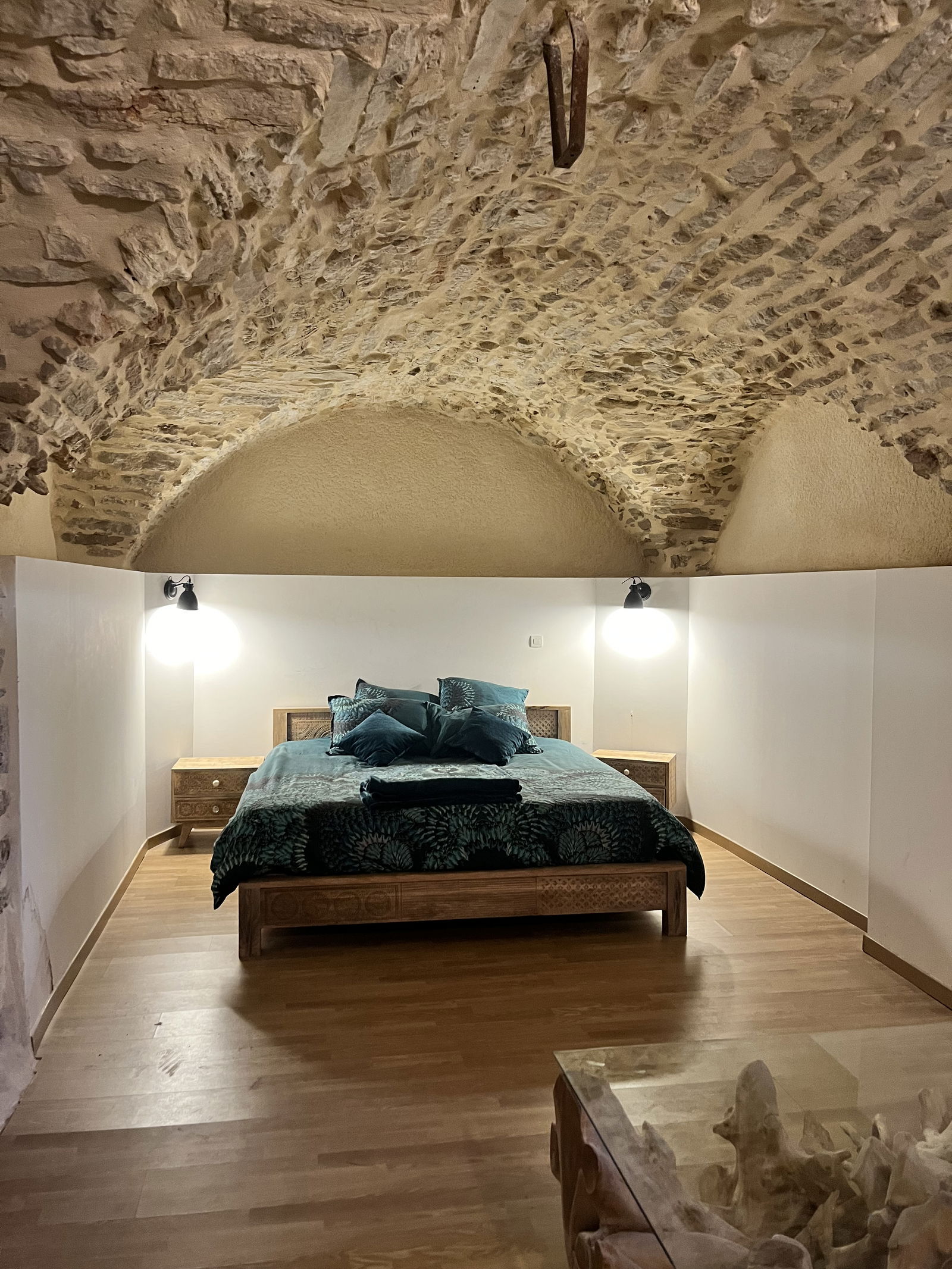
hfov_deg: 53.1
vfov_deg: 67.3
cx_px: 476
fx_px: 953
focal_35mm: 26
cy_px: 634
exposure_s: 1/50
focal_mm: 5.1
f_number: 1.6
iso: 320
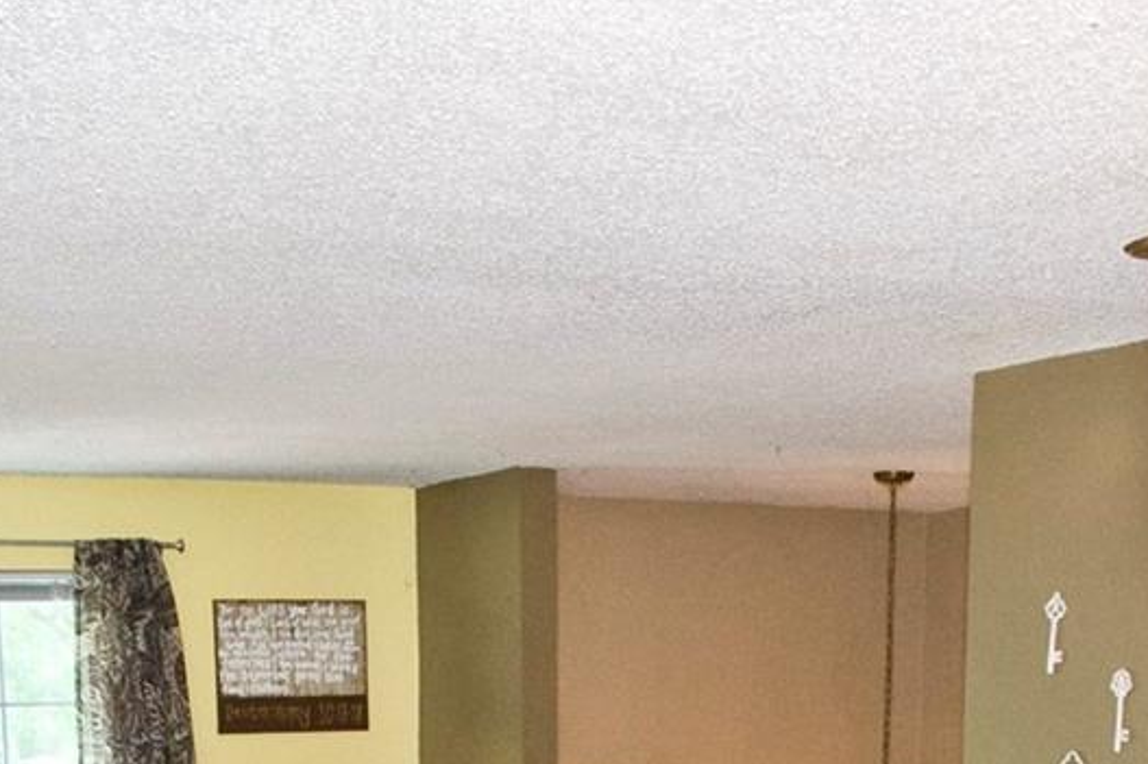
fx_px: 2104
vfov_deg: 17.7
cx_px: 577
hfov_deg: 30.5
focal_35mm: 66
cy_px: 1256
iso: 1600
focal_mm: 17
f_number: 8
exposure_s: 1/60
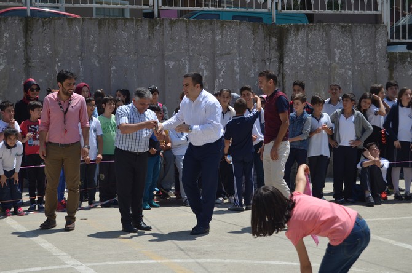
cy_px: 136
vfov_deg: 16.5
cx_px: 206
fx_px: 942
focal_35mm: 82
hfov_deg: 24.7
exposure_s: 1/1250
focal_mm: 55
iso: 200
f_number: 5.6
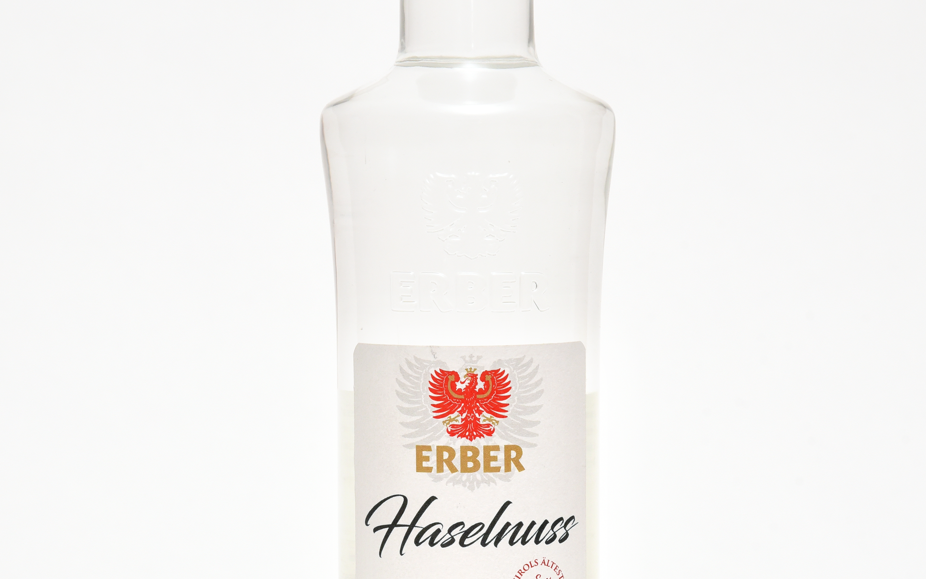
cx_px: 463
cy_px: 331
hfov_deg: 13.0
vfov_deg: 8.1
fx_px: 4063
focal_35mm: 161
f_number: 14
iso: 1000
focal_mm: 105
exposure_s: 1/160
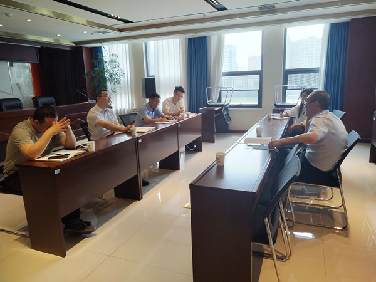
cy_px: 141
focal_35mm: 26
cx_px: 188
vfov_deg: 53.1
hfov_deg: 67.3
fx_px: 282
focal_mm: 4.75
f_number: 1.8
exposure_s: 1/100
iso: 159
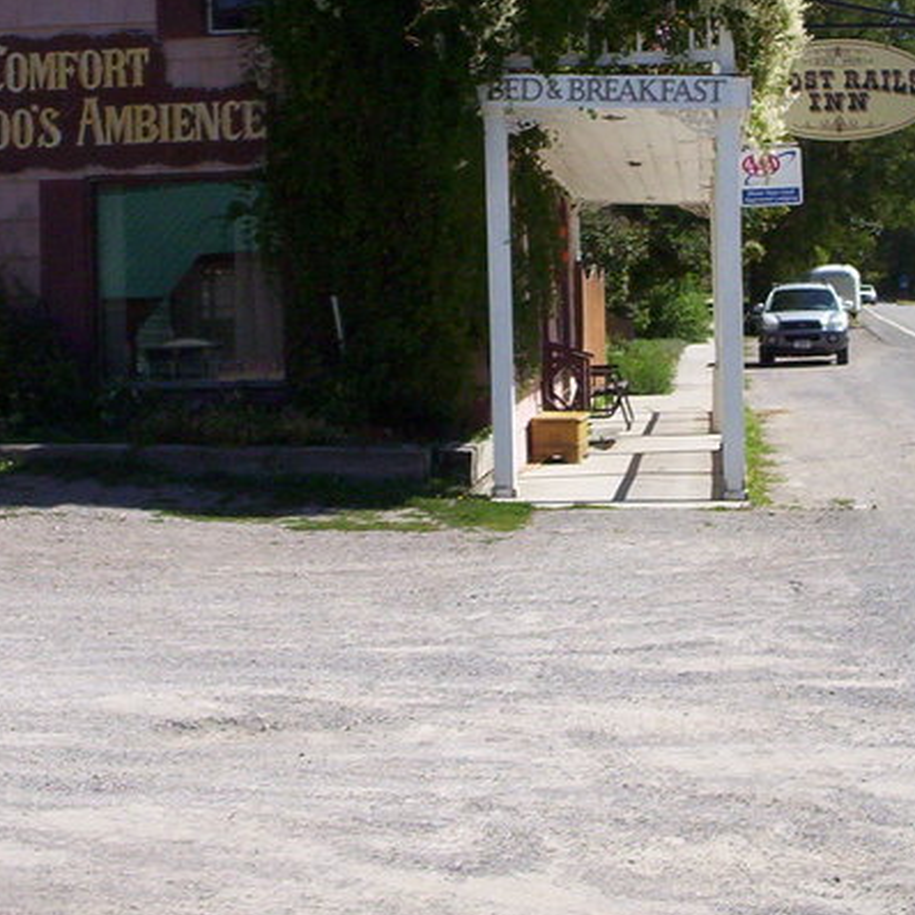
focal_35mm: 69
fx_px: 2063
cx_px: 549
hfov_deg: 25.0
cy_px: 244
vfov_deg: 24.8
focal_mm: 4.99
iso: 100
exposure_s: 1/732
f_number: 4.5
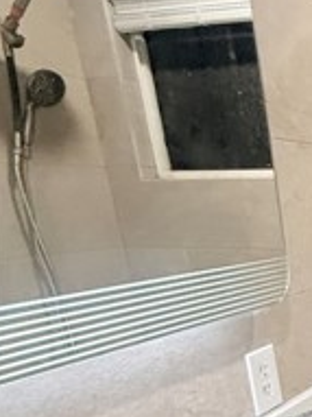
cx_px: 515
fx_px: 565
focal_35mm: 47
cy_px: 391
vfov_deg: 37.3
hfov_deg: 22.6
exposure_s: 1/120
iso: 250
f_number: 2.2
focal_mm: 2.22
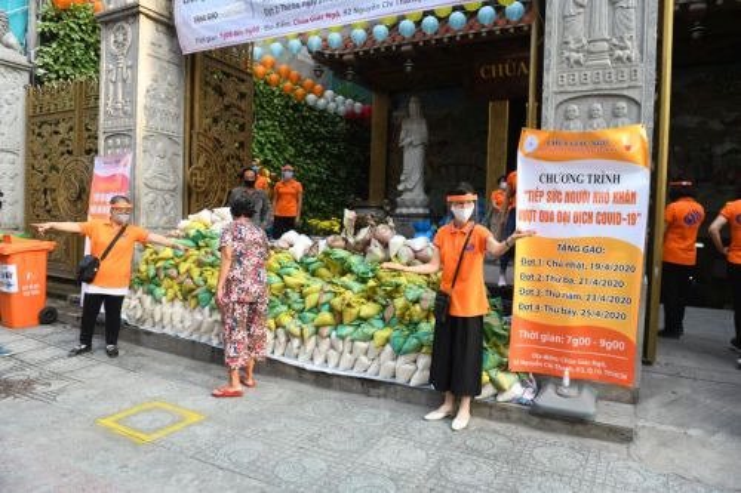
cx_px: 370
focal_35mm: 24
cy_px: 246
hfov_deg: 73.8
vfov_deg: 53.1
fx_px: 494
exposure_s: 1/125
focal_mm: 24
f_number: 4
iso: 500
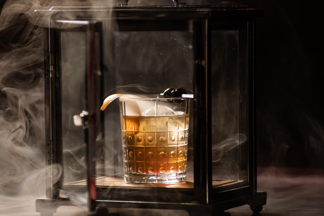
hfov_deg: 11.4
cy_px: 108
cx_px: 162
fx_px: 1620
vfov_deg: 7.6
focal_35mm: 180
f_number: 3.2
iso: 1000
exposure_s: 1/500
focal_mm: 180
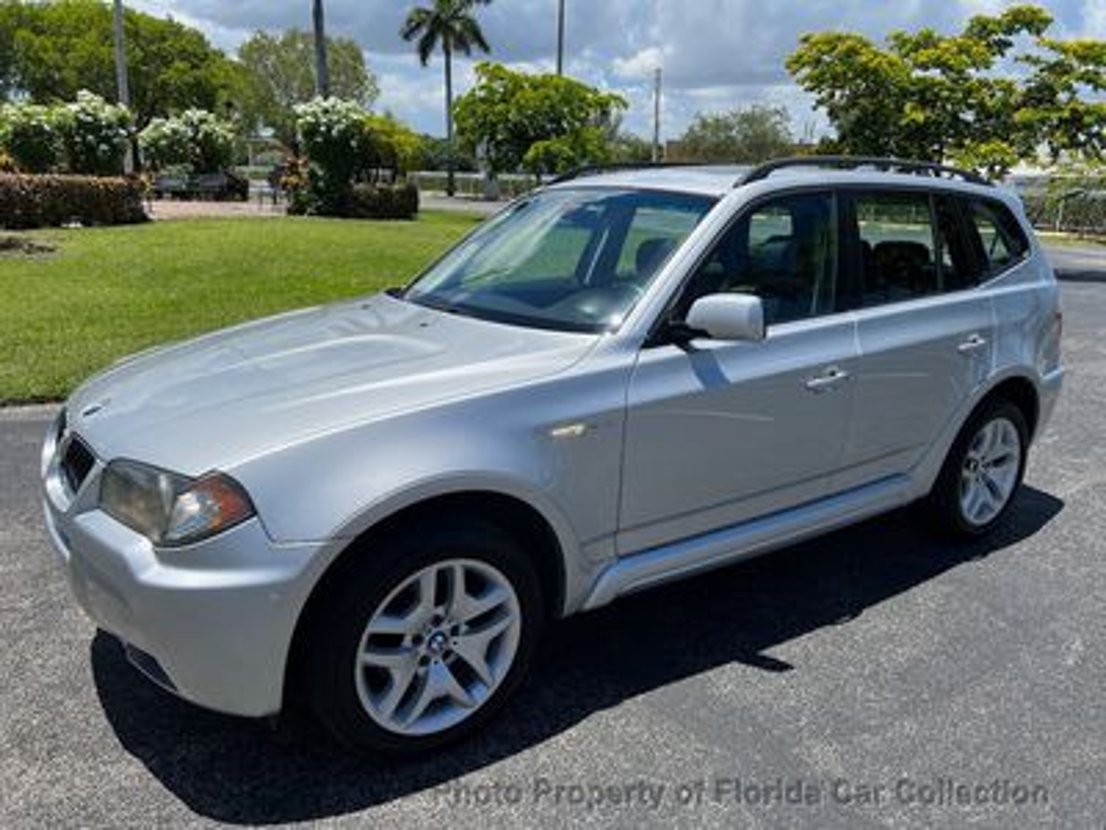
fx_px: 831
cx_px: 553
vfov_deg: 53.1
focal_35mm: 26
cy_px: 415
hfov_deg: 67.3
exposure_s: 1/4274
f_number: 1.5
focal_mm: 5.7
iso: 50
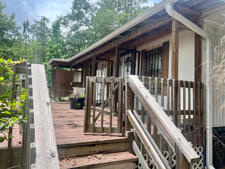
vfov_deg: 51.4
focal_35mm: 27
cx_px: 113
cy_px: 82
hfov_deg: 65.3
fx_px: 176
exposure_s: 1/1575
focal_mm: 5.7
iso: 50
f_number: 1.5
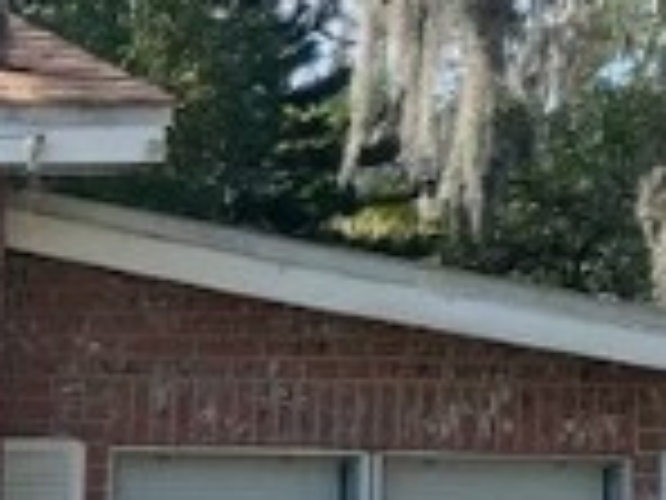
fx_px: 3463
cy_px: 883
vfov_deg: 8.0
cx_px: -945
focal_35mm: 180
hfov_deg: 9.7
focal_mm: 4.25
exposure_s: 1/1429
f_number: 1.8
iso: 32
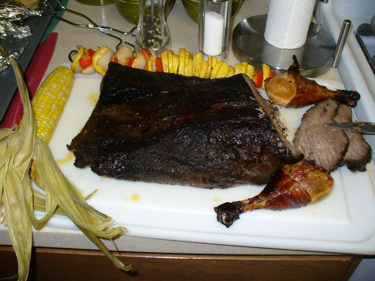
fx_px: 401
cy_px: 140
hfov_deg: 50.1
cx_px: 188
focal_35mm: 37
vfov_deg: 38.7
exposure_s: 1/60
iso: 100
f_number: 2.8
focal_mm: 6.1
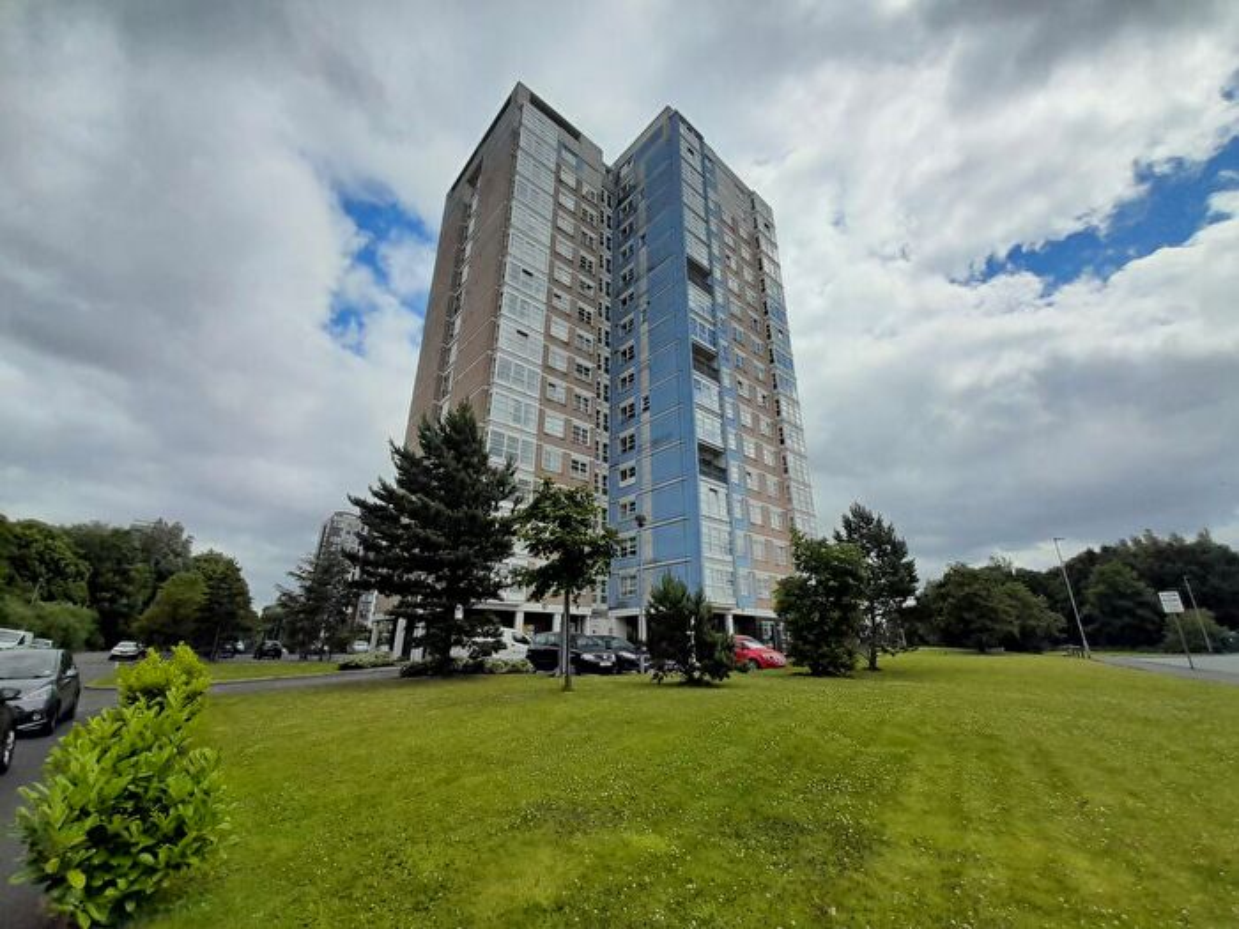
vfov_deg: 89.9
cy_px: 464
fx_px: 465
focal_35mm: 13
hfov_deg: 106.2
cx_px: 620
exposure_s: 1/2551
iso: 40
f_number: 2.2
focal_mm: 1.13
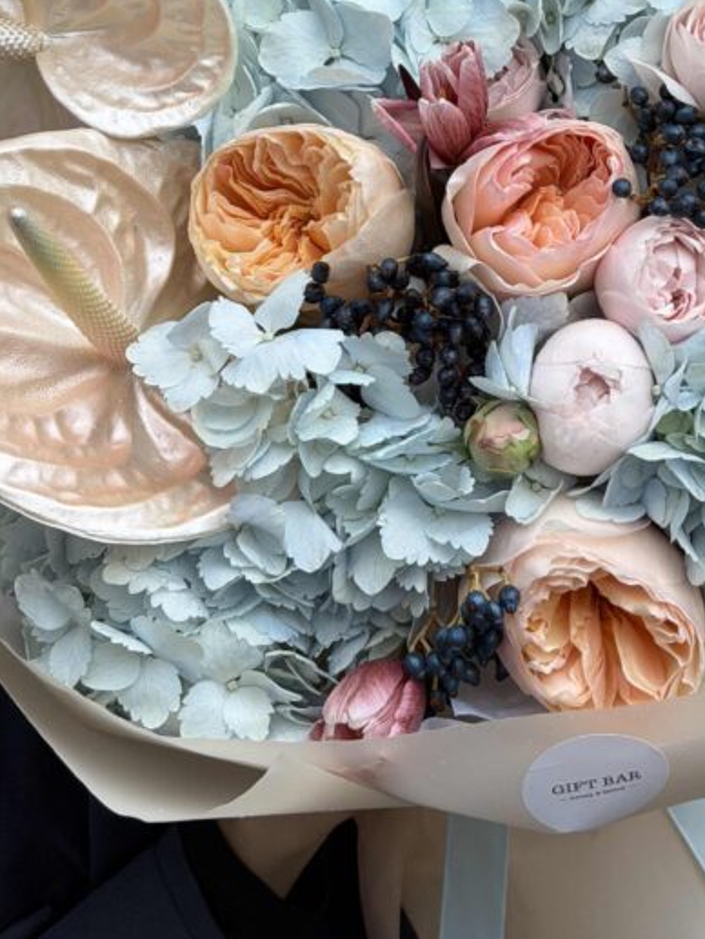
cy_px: 211
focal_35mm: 95
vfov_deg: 20.5
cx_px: 489
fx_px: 2579
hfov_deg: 15.5
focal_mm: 6.76
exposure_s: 1/60
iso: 125
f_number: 1.78
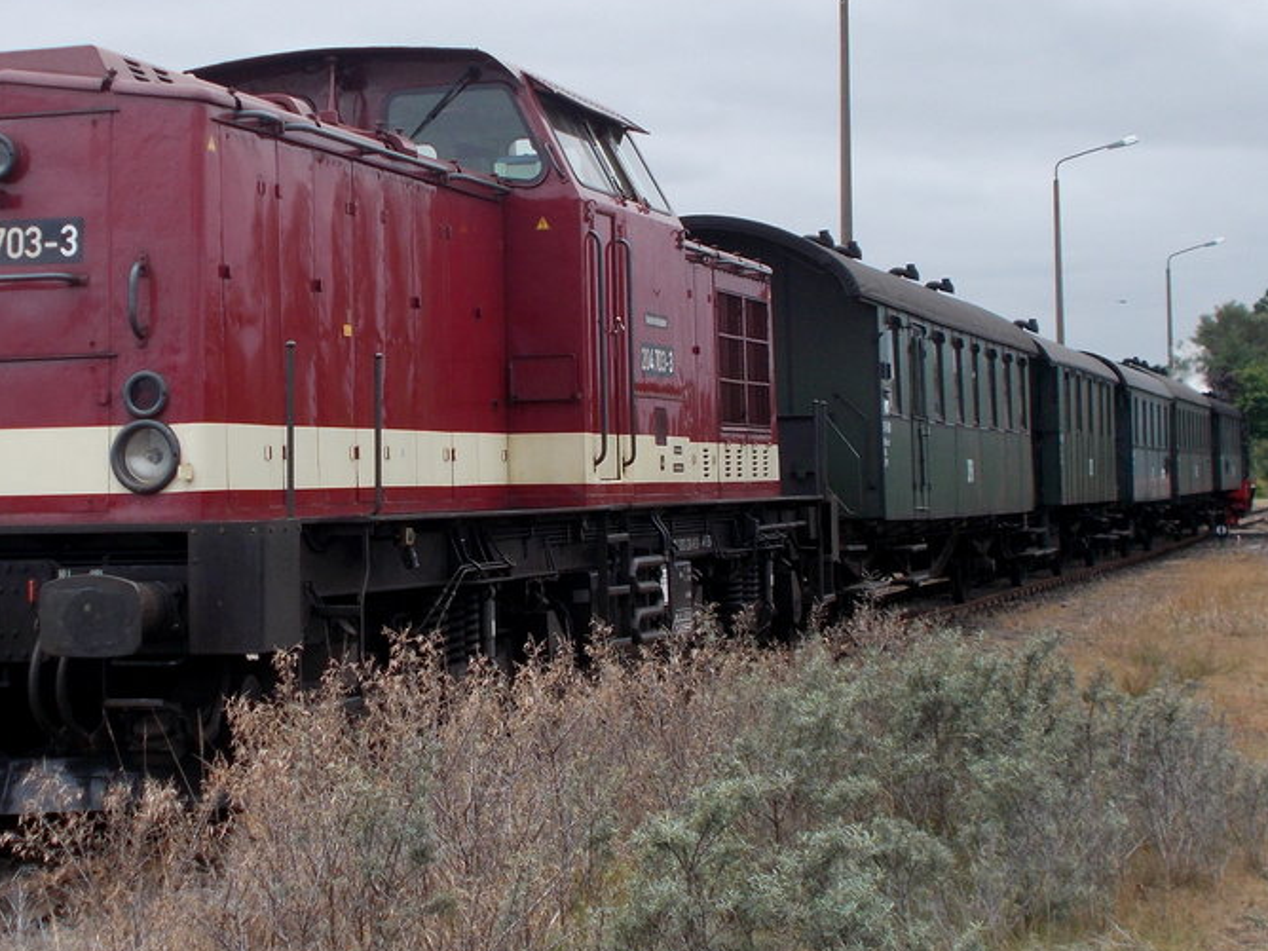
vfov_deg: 18.7
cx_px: 391
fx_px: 2894
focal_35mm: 79
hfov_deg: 24.6
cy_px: 418
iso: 80
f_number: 4.2
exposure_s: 1/250
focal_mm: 7.9
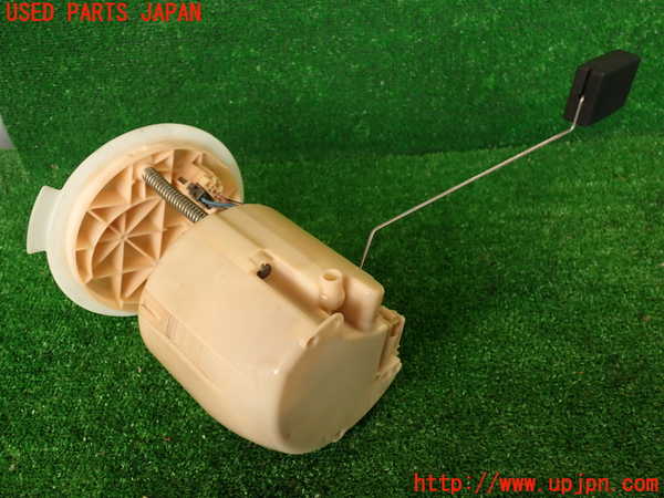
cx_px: 332
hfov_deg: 56.8
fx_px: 614
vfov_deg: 44.2
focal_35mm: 32
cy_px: 249
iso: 160
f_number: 2.4
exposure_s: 1/60
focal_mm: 5.79
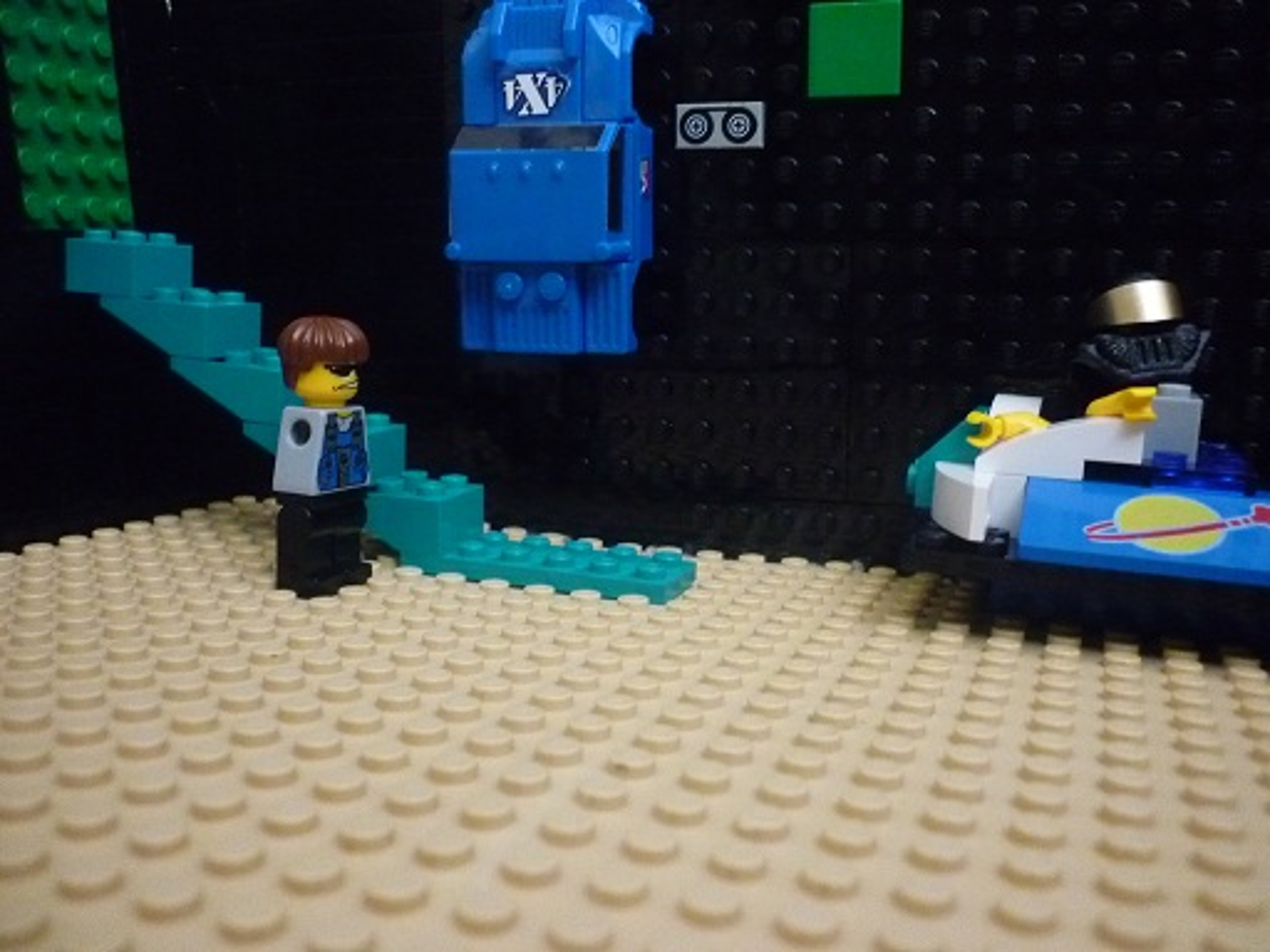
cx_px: 635
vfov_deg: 42.9
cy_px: 476
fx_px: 1211
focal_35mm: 33
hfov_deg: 55.4
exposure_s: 1/15
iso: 800
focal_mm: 5.5
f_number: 2.8
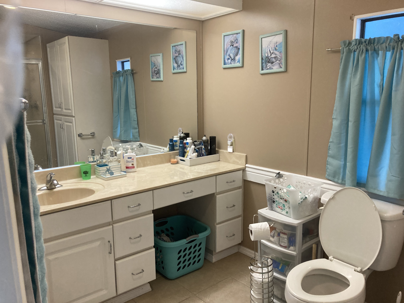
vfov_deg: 49.7
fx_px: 327
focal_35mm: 28
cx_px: 202
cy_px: 152
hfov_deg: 63.4
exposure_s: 1/60
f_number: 1.8
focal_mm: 3.99
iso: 160
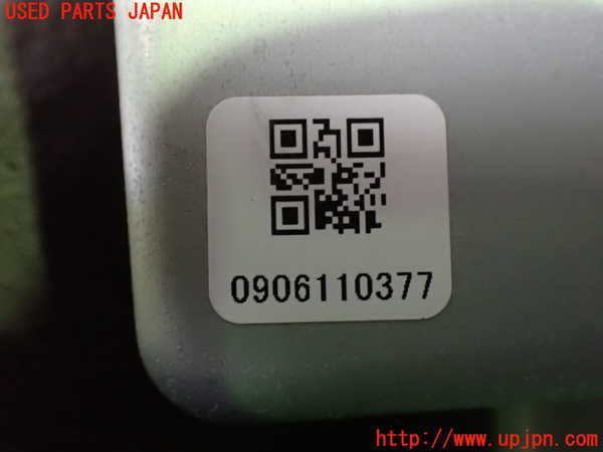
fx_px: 714
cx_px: 302
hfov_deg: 45.8
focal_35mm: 41
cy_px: 226
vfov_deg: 35.1
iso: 1600
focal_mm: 7.31
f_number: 2.8
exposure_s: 1/40
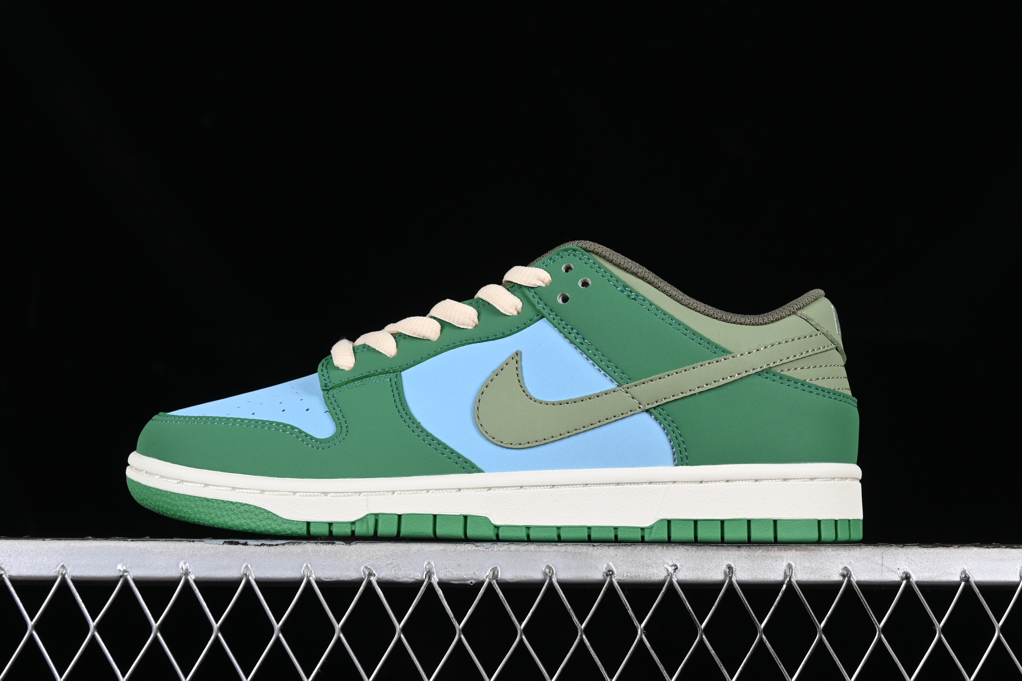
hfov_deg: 27.0
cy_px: 340
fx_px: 2129
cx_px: 511
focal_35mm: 75
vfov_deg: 18.2
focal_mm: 50
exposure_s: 1/80
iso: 160
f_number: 8
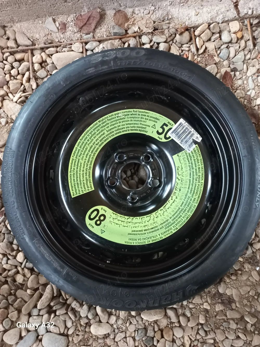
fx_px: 250
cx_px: 130
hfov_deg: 54.9
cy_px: 174
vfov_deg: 69.4
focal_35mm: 25
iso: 640
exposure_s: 1/25
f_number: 1.8
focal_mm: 4.6
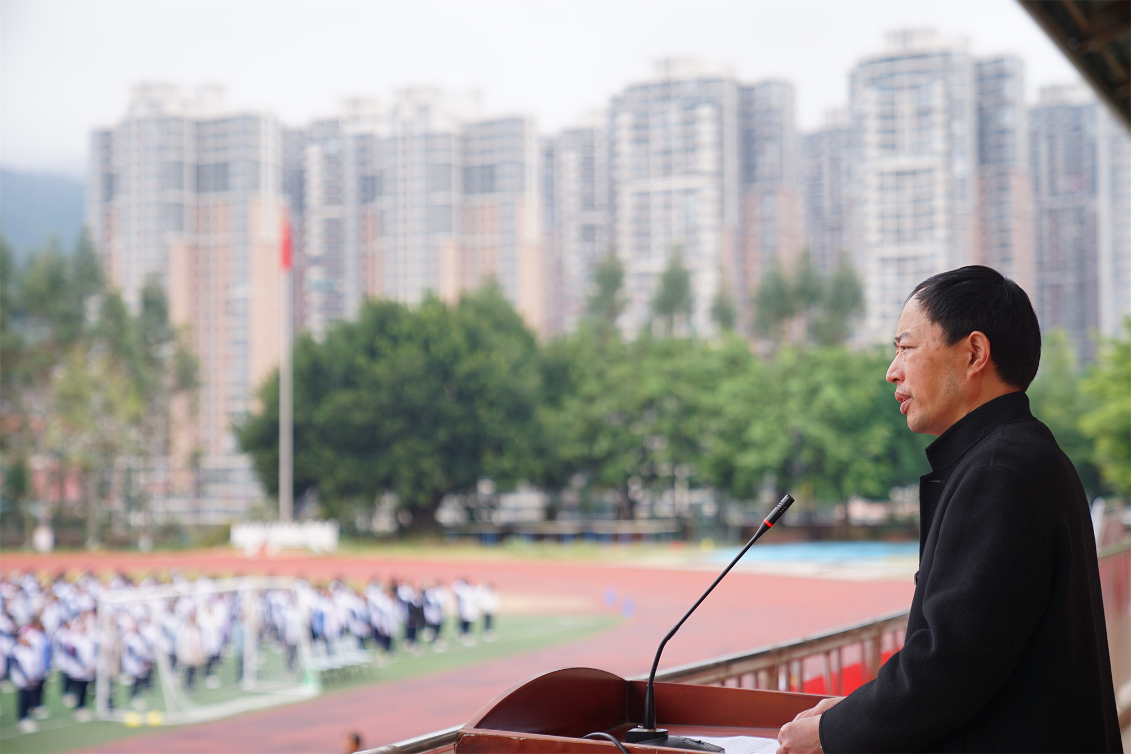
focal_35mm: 66
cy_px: 377
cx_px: 566
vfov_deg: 20.6
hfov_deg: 30.5
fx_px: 2073
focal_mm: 66
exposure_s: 1/160
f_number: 2.8
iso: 100
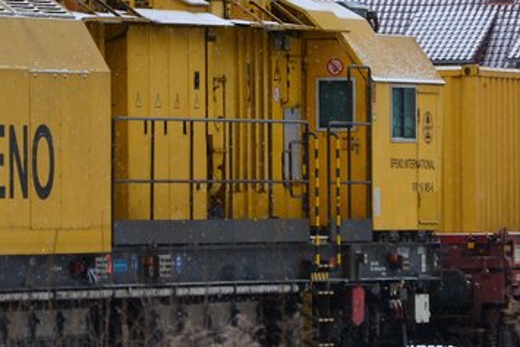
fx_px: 9879
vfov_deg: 2.0
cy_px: 20
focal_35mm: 684
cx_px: 122
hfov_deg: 3.0
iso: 200
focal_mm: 135
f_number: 5
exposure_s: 1/200
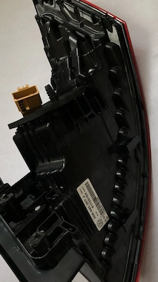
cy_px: 141
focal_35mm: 31
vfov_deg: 62.7
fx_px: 231
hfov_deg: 37.6
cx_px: 92
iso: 100
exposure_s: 1/15
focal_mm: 4
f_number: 1.8
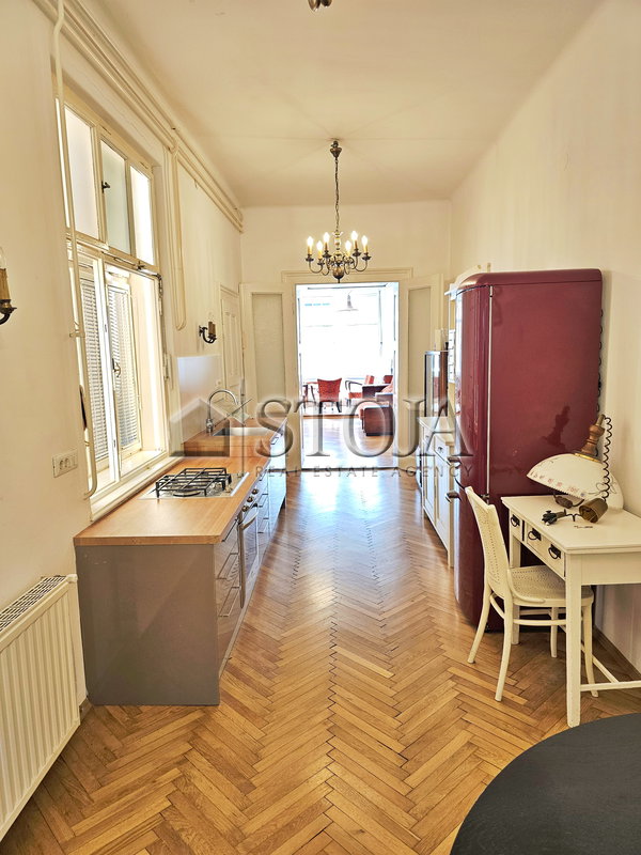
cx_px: 320
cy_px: 428
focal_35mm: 23
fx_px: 568
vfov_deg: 73.9
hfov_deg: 58.9
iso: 250
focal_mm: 6.3
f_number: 1.7
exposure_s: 1/100
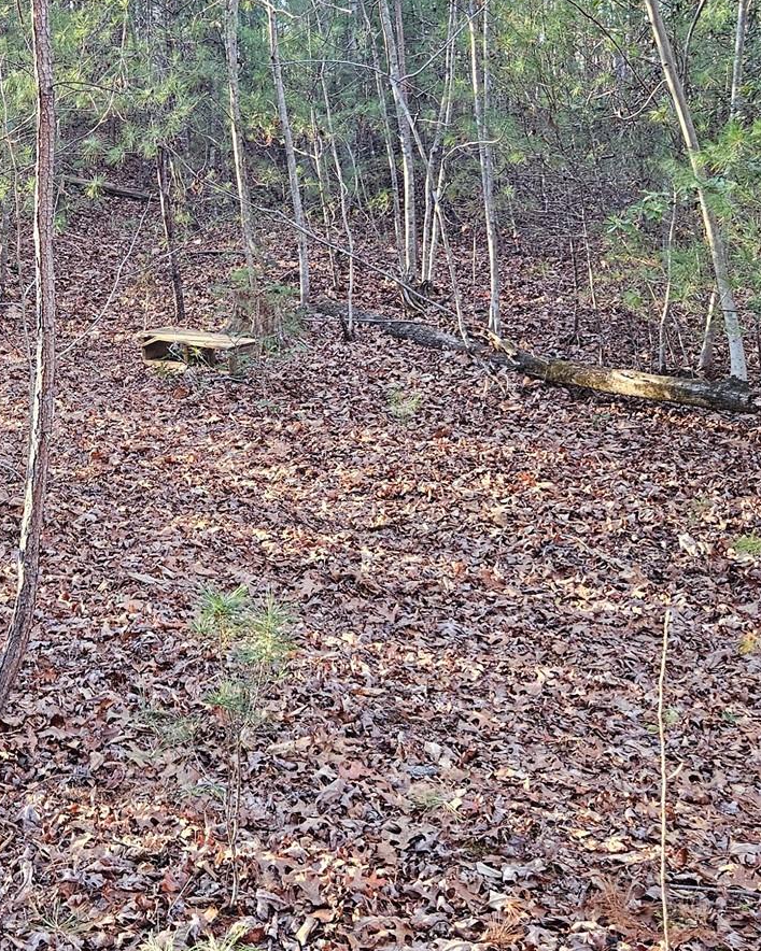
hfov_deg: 29.0
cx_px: 283
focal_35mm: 52
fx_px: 1464
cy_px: 366
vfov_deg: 35.8
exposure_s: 1/180
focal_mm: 5.4
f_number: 1.8
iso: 200
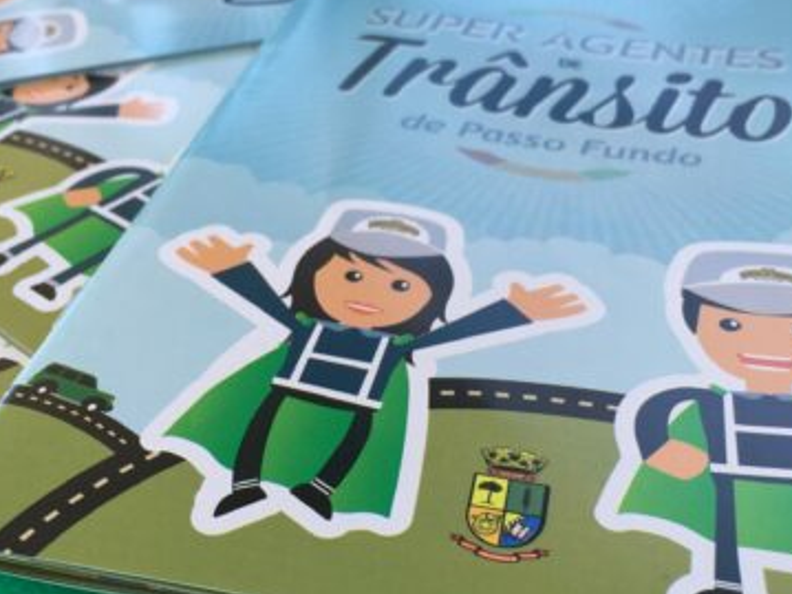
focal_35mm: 42
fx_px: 961
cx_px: 410
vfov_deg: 34.3
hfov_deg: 44.8
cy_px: 325
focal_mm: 4.15
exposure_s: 1/120
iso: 32
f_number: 2.2
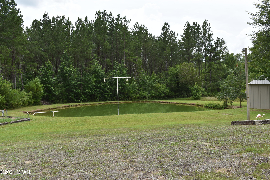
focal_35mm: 40
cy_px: 90
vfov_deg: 33.0
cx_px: 135
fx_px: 304
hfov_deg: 47.9
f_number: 10
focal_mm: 27
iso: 100
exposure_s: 1/200
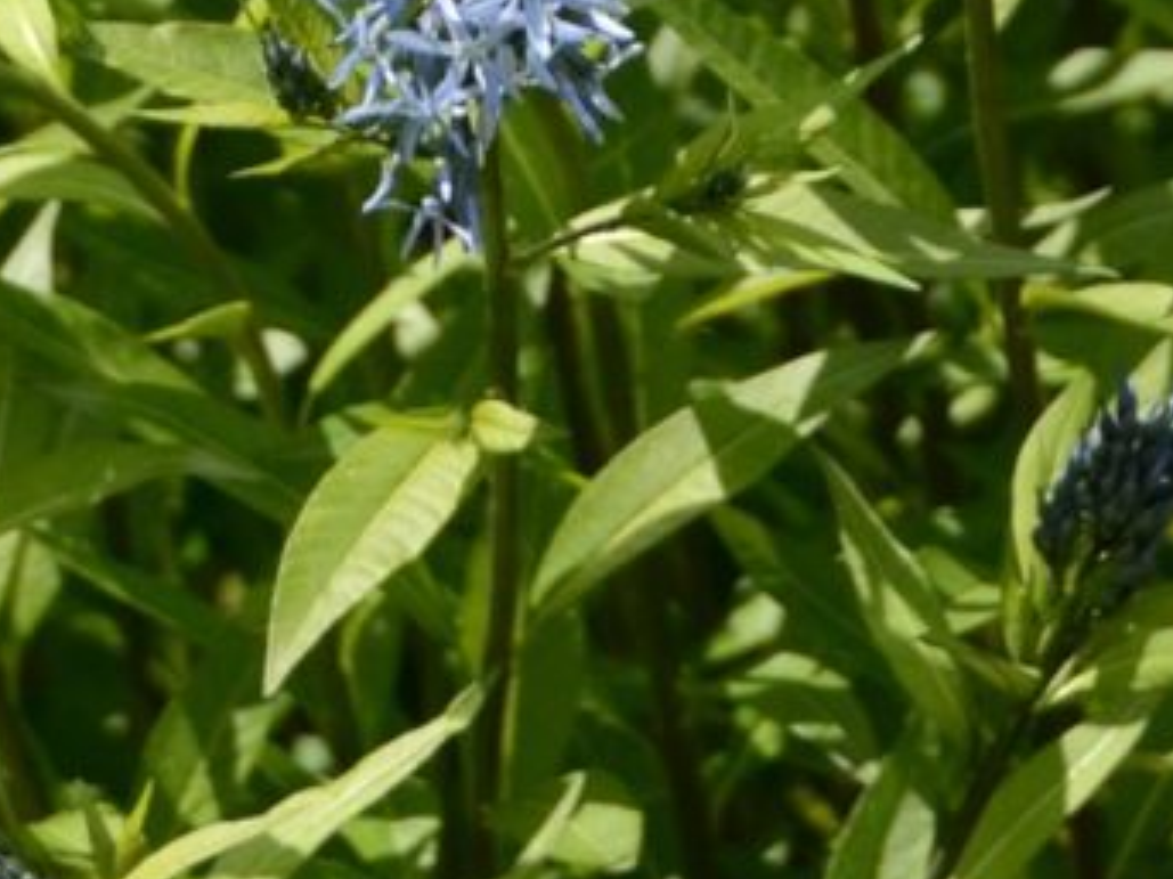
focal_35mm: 336
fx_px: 11382
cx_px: 718
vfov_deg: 4.4
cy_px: -660
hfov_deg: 5.9
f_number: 4.8
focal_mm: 50
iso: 400
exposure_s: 1/2000
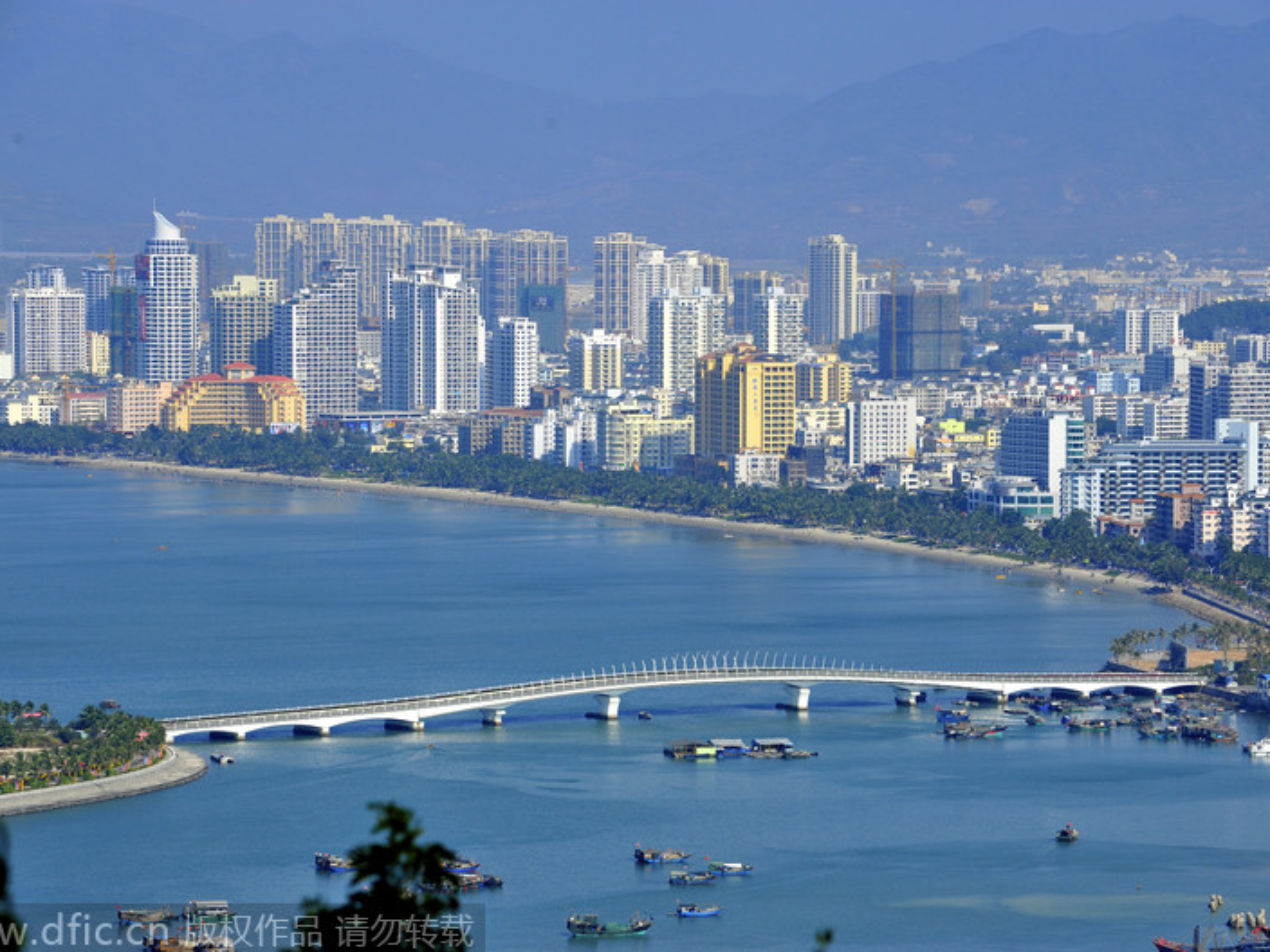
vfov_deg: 7.8
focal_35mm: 191
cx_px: 642
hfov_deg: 10.4
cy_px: 476
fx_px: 7007
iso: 200
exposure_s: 1/800
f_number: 9
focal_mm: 175
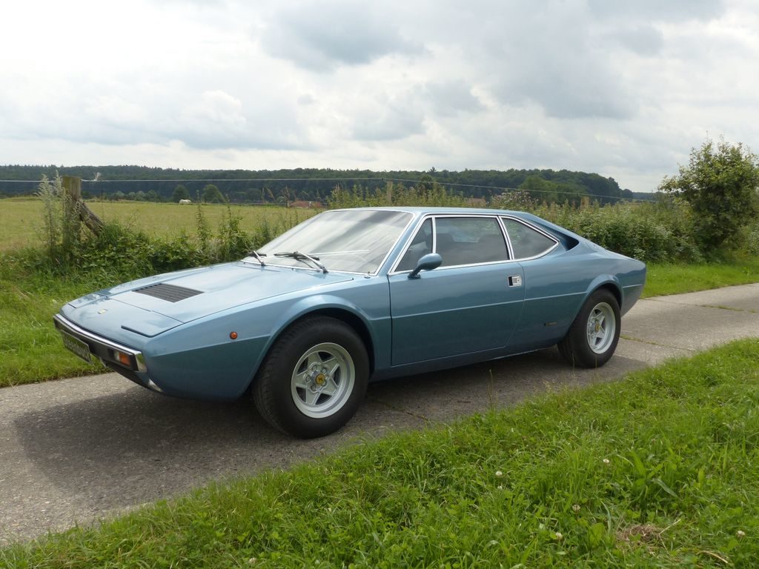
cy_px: 284
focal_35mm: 29
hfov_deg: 61.7
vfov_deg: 48.2
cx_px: 380
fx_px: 636
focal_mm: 5.2
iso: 100
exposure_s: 1/1000
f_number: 4
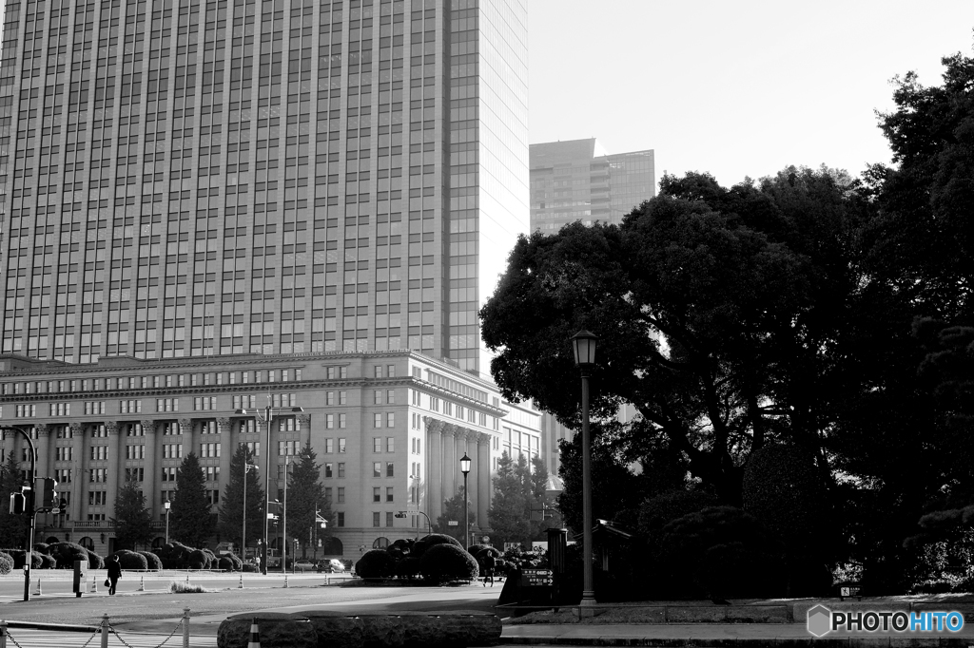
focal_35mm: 45
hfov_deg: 43.6
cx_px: 487
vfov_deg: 29.8
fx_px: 1217
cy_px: 324
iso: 400
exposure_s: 1/800
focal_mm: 30
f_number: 5.6
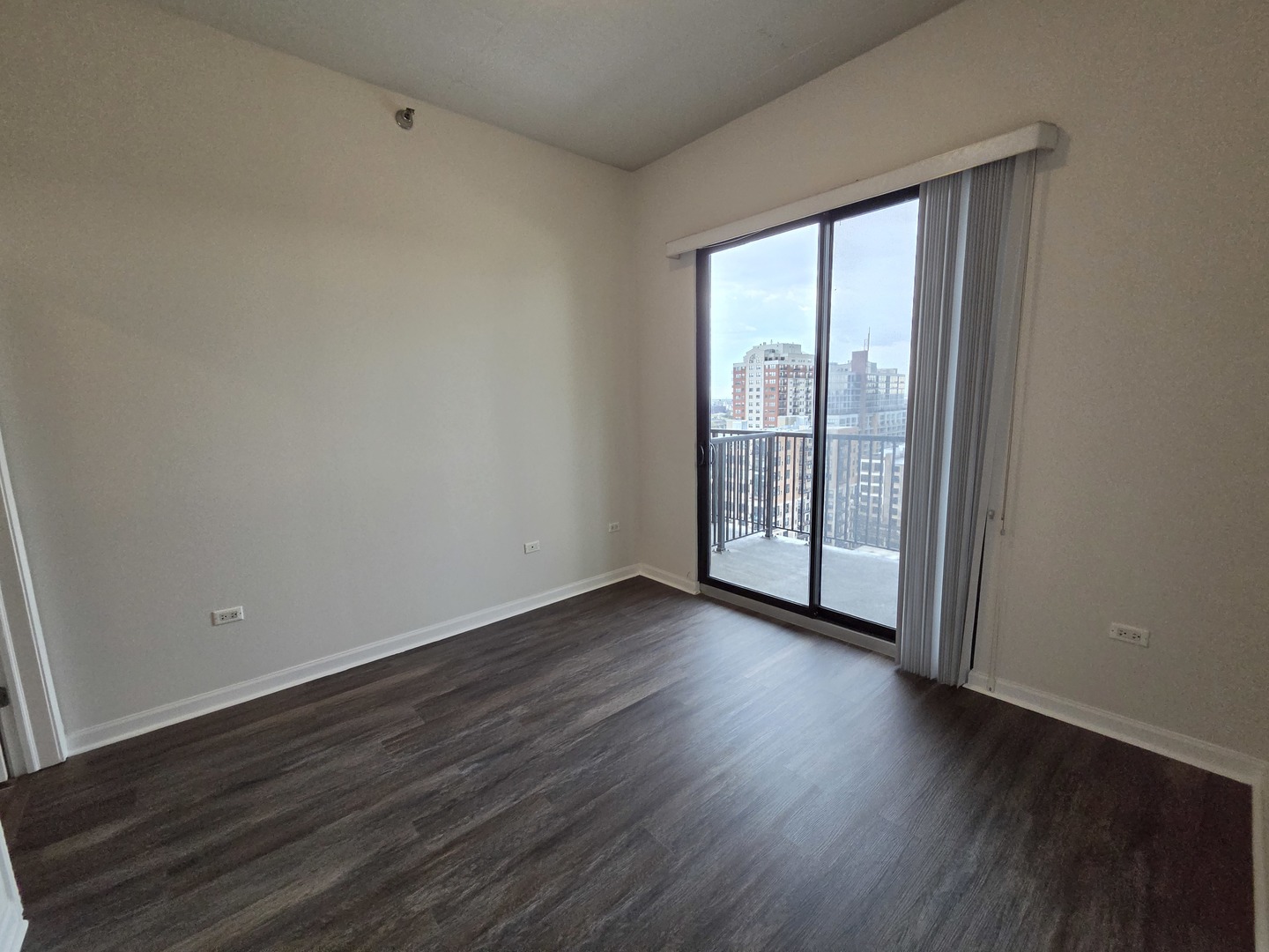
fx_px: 477
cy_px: 476
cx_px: 634
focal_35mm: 13
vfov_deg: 89.9
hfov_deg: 106.2
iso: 640
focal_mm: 2.2
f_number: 2.2
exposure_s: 1/240
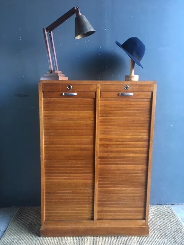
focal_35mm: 29
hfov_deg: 48.2
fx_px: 206
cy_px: 122
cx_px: 92
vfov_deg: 61.7
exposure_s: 1/33
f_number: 2.2
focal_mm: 4.15
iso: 80
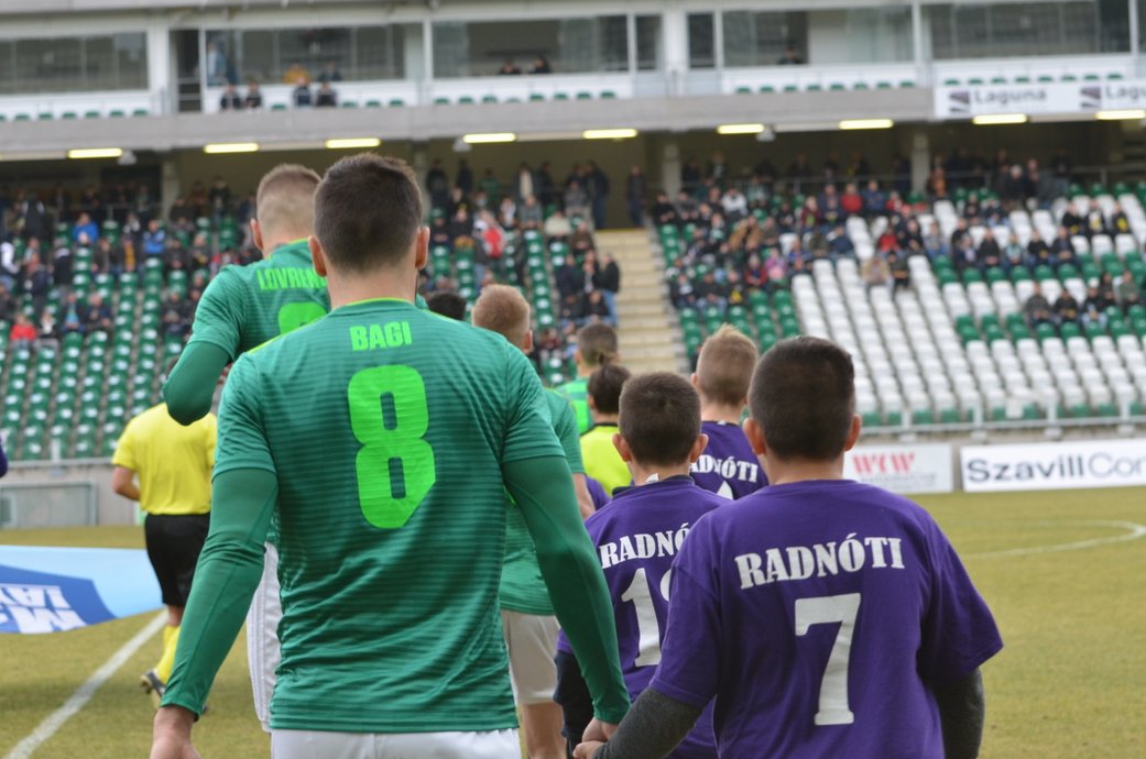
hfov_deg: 17.0
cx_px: 537
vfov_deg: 11.3
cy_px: 409
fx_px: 3845
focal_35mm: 121
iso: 400
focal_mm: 70
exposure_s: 1/100
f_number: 5
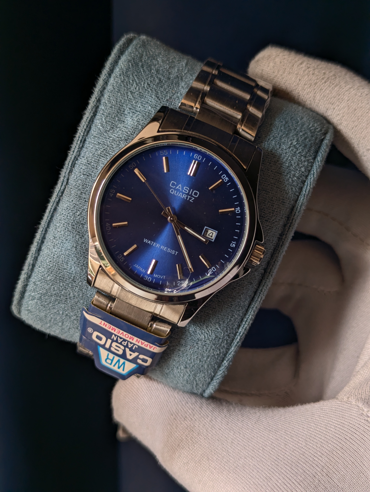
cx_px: 185
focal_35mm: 48
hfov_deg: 30.3
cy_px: 246
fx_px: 682
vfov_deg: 39.6
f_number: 1.85
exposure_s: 1/150
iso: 47
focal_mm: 6.81
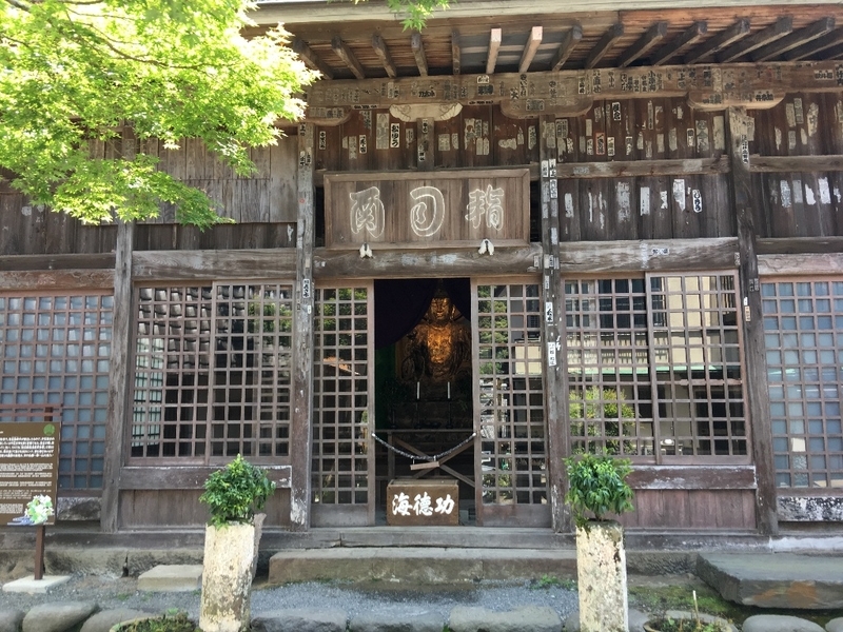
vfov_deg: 48.2
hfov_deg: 61.7
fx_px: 706
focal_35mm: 29
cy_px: 316
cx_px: 422
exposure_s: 1/120
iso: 40
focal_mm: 4.15
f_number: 2.2
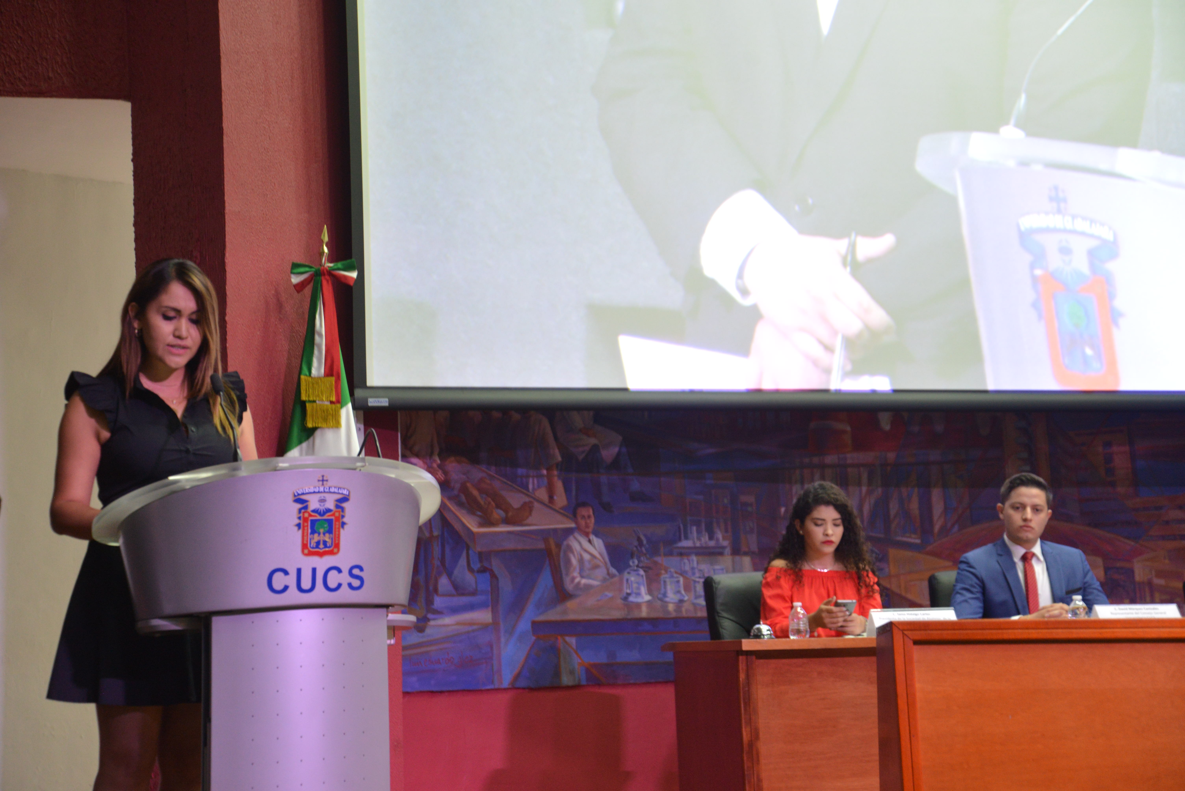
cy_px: 396
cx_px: 592
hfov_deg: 30.9
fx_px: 2140
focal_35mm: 65
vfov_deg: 20.9
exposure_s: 1/30
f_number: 4.5
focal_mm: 65
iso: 1600
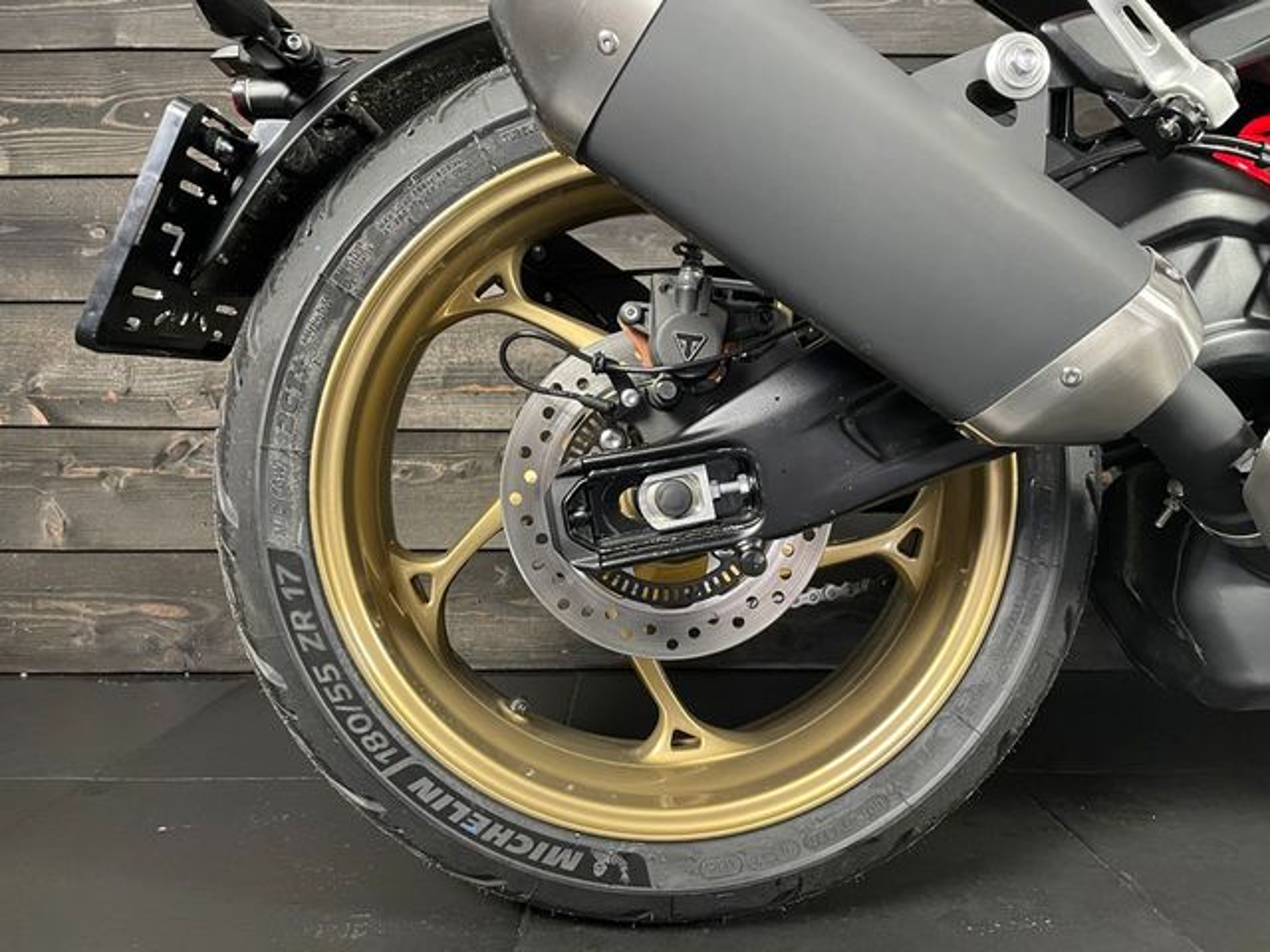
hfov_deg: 67.3
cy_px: 476
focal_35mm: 26
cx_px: 635
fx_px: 954
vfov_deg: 53.1
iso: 400
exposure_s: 1/33
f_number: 1.6
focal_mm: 4.2
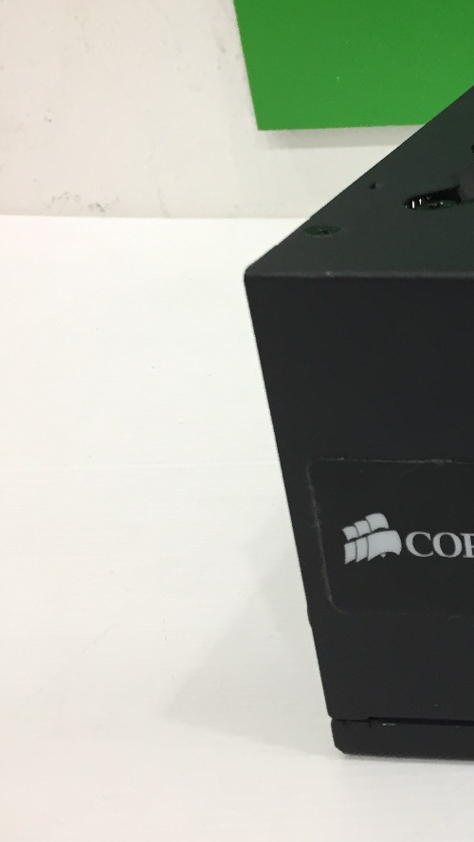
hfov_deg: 17.9
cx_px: 760
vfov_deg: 35.9
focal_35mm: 58
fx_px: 1296
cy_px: 326
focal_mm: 4.15
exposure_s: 1/33
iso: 100
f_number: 2.2
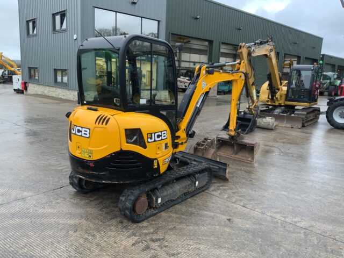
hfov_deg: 61.7
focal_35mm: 29
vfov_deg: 48.2
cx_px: 172
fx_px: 288
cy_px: 129
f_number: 1.8
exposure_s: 1/88
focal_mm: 3
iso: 64
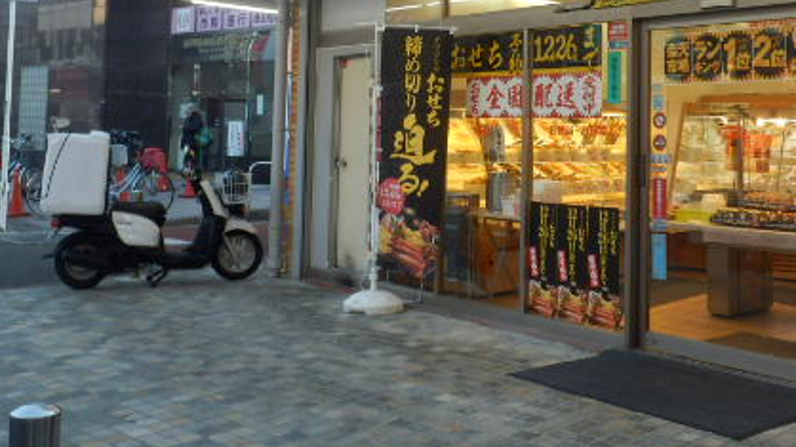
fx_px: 1161
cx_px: 453
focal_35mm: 55
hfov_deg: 37.8
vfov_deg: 21.4
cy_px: 55
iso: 80
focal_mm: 5.9
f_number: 3.7
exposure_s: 1/40
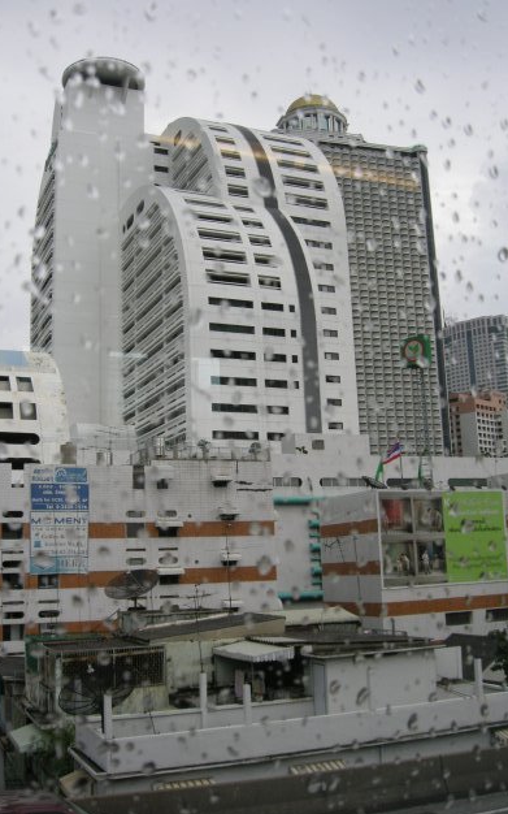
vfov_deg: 50.4
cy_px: 406
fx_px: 864
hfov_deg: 32.8
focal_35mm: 39
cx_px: 262
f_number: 4.8
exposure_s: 1/132
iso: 64
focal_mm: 7.5
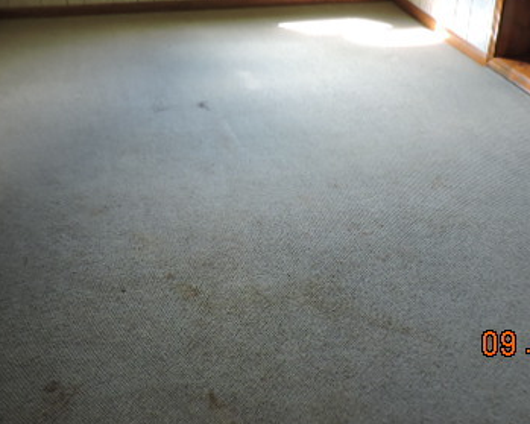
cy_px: 62
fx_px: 674
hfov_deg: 42.9
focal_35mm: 43
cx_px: 238
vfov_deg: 33.5
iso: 220
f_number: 3
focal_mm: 4.3
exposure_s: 1/30
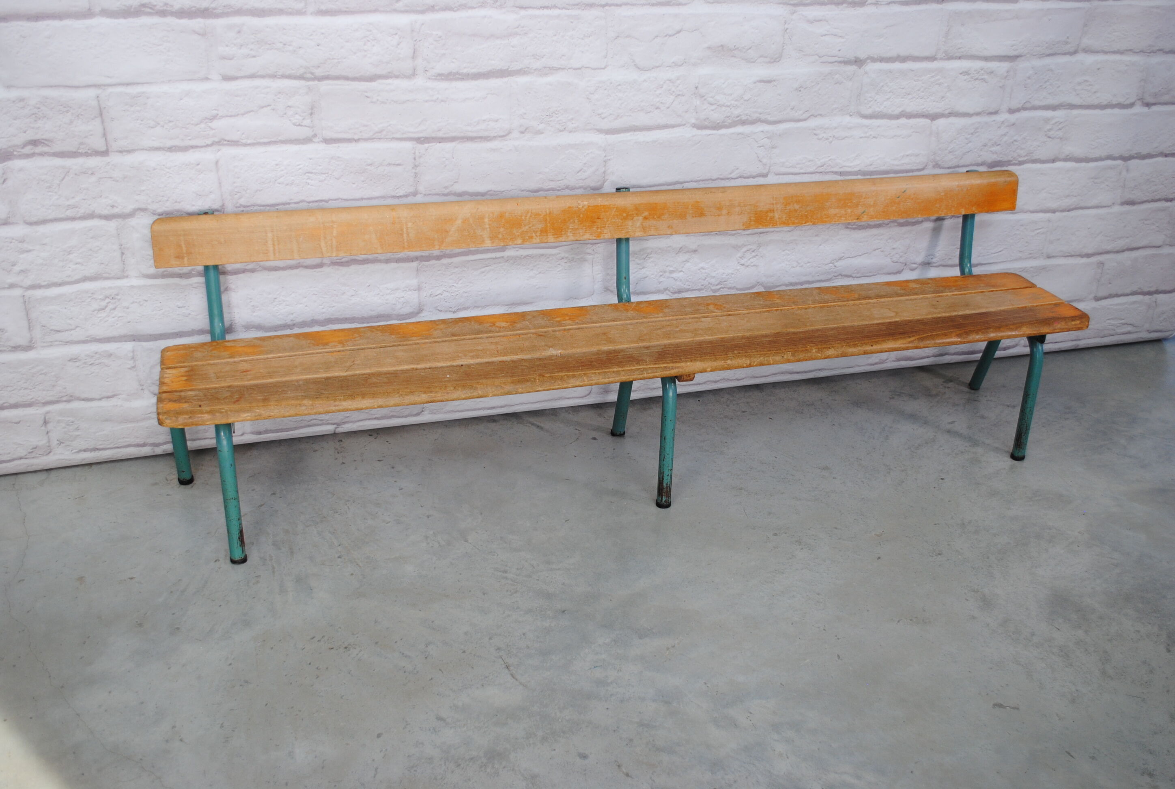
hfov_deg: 53.0
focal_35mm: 36
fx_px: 1177
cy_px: 394
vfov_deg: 37.0
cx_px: 588
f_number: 5
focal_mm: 24
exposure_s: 1/100
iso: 200
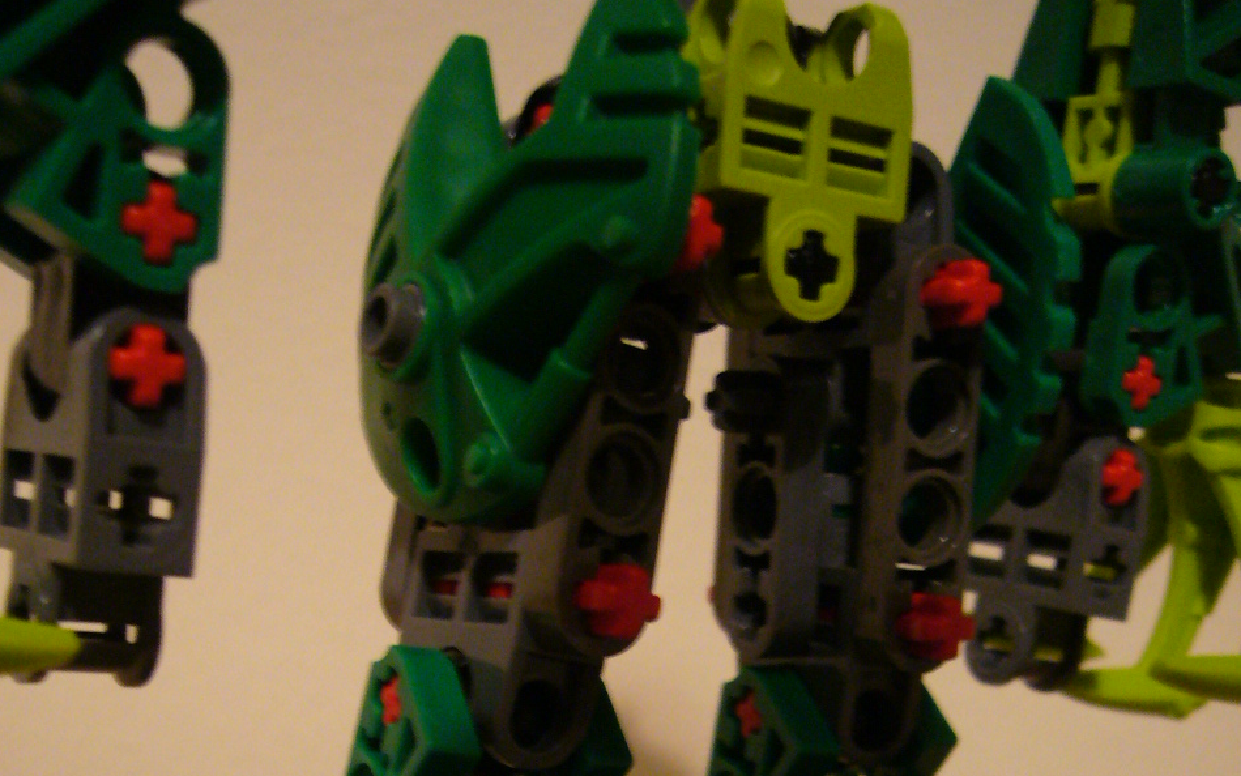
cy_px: 816
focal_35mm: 50
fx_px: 1691
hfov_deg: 40.3
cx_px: 619
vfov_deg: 24.4
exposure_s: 1/4
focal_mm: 5.8
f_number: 2.8
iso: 200
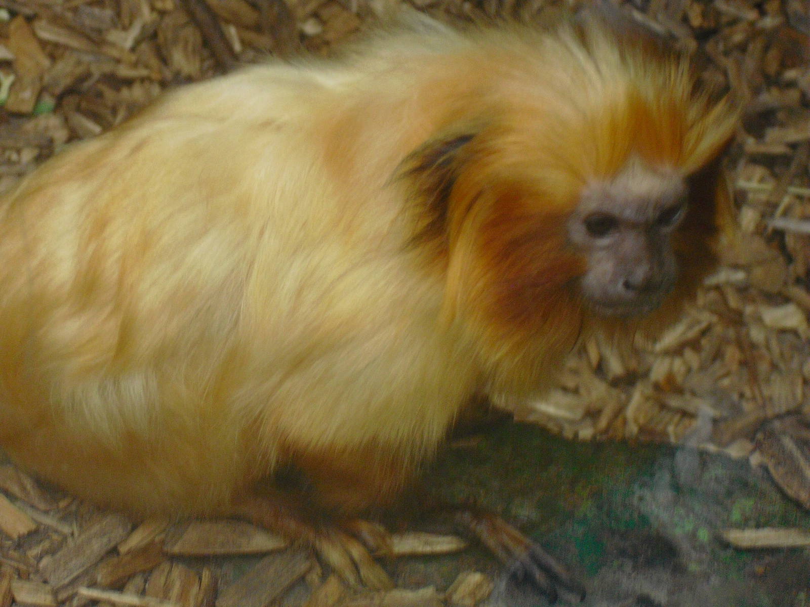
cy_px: 304
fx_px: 2504
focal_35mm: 107
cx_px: 405
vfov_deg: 13.8
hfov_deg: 18.4
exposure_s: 1/60
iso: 400
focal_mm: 18.9
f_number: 5.6
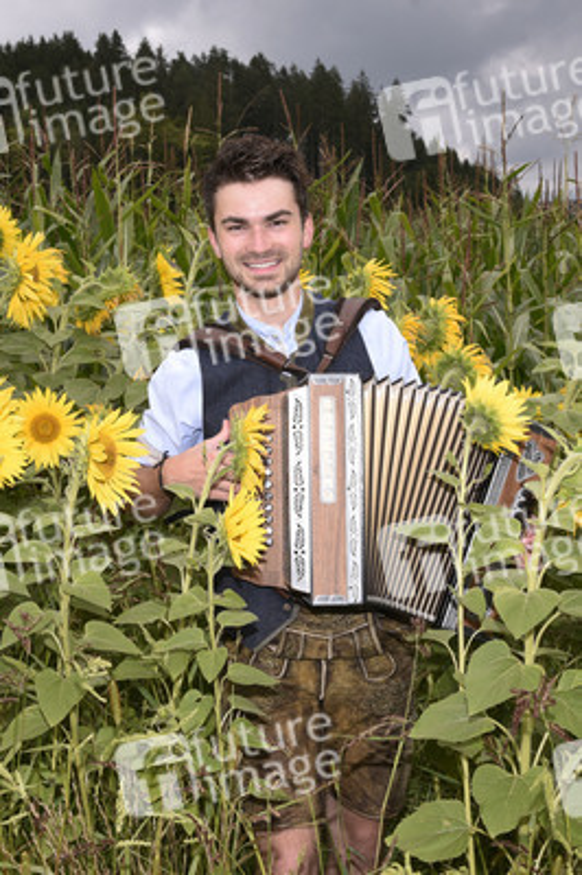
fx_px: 923
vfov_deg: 50.7
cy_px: 438
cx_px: 291
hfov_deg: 35.0
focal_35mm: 38
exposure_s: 1/160
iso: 250
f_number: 9
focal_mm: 38
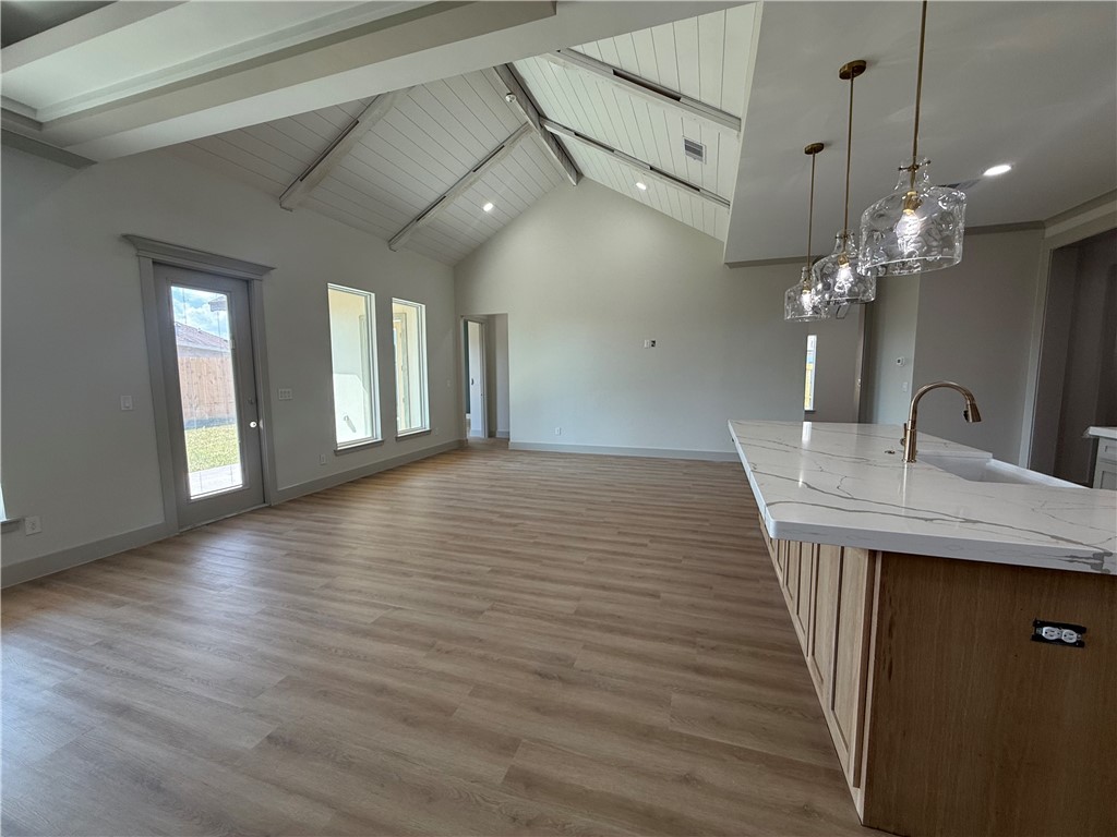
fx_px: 452
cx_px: 558
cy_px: 418
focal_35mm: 14
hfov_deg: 102.1
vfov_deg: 85.7
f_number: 2.2
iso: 64
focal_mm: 2.22
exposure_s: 1/124
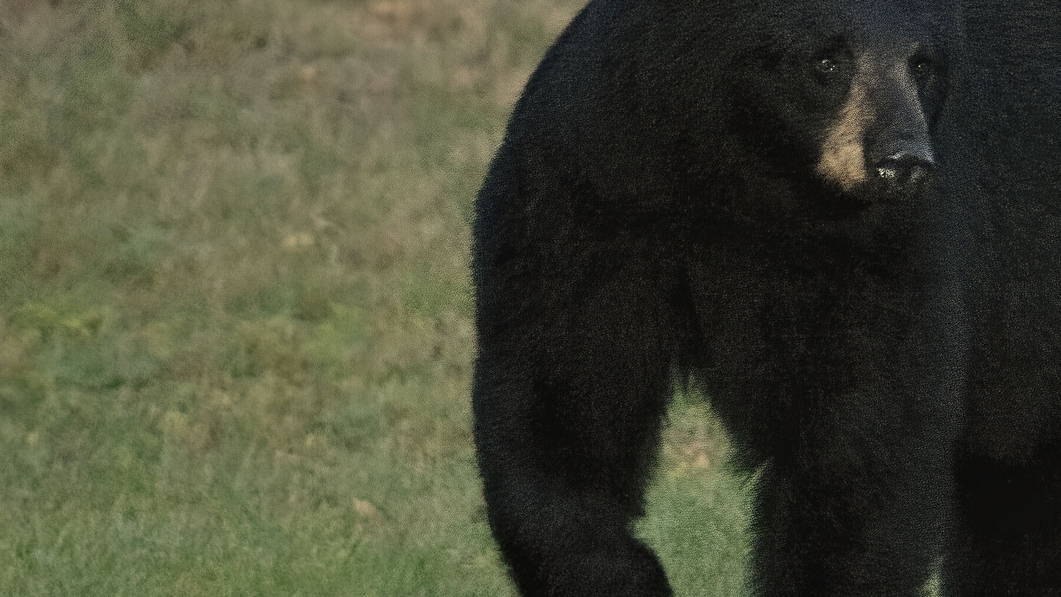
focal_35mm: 1052
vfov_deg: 1.2
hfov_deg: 2.1
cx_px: 803
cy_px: 311
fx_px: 29596
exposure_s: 1/250
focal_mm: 400
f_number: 6
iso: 1600
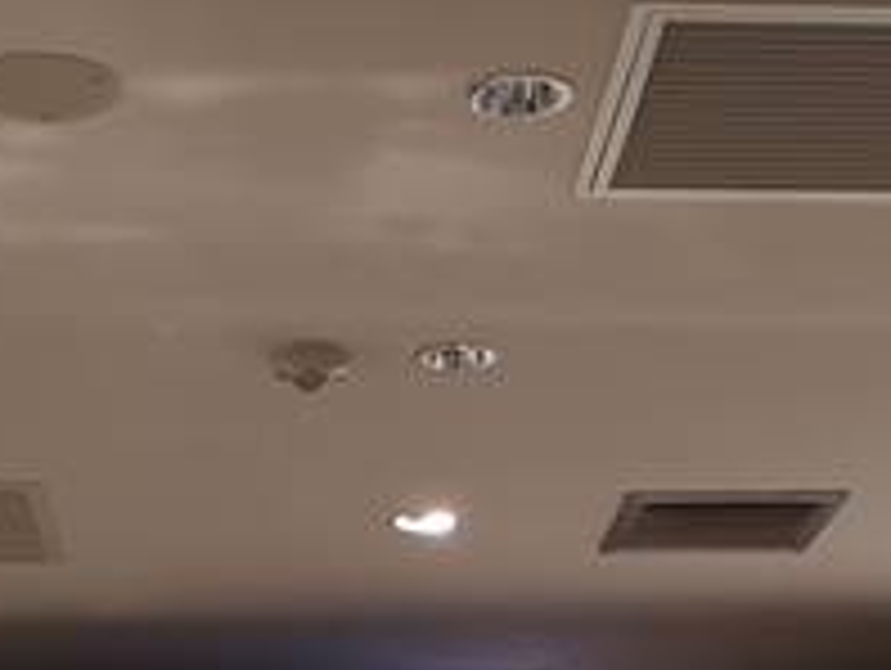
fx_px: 2809
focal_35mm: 109
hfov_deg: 18.0
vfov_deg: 12.6
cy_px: 1124
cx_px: 436
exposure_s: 1/50
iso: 50
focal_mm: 3.95
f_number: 1.8
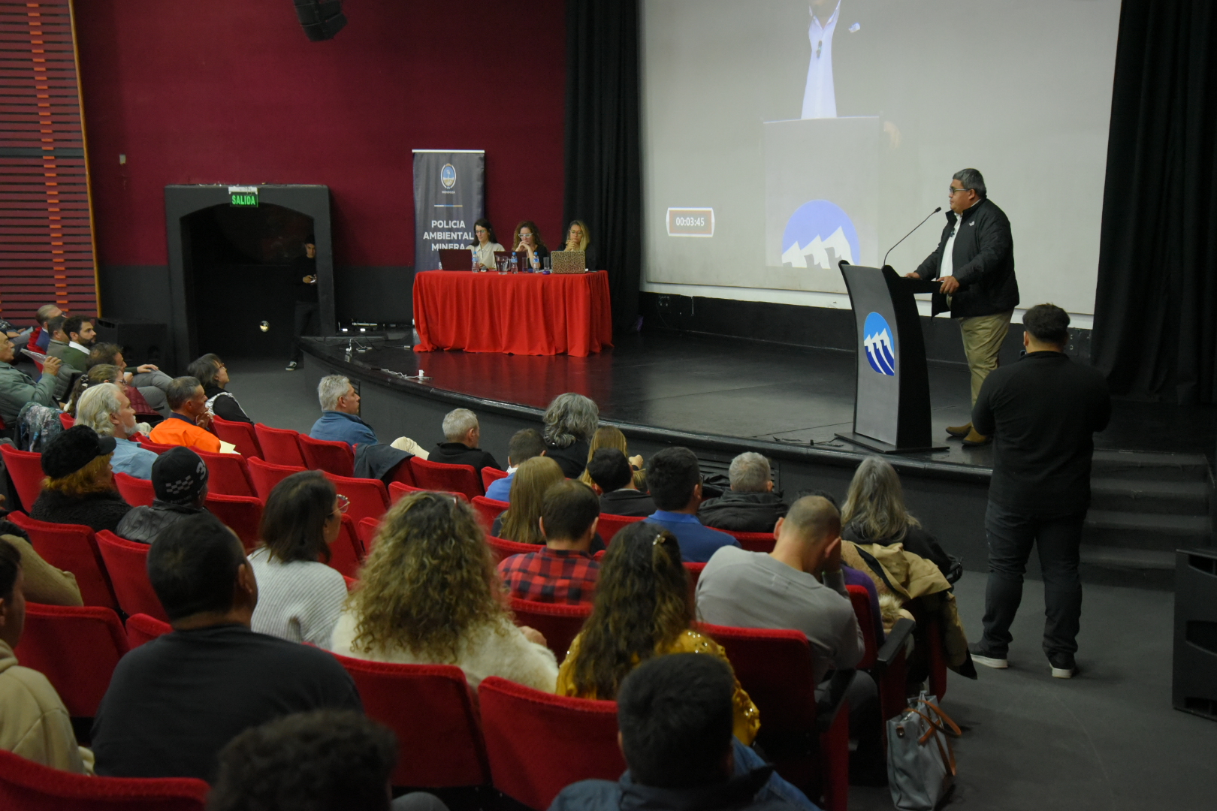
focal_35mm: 45
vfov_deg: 29.9
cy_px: 406
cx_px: 608
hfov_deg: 43.6
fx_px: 1521
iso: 6400
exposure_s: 1/100
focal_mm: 45
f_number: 5.6
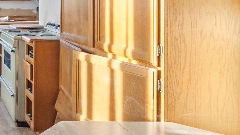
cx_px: -44
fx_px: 280
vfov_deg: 25.7
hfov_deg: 36.5
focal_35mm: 44
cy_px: 0
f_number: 11
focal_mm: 16
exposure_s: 1/30
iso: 2000
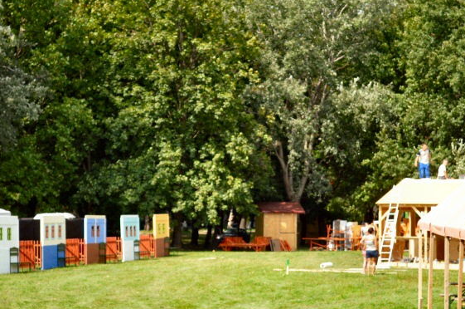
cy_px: 219
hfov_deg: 17.4
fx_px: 1518
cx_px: 239
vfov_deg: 11.6
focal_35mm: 118
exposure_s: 1/640
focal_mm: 55
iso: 640
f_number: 5.6
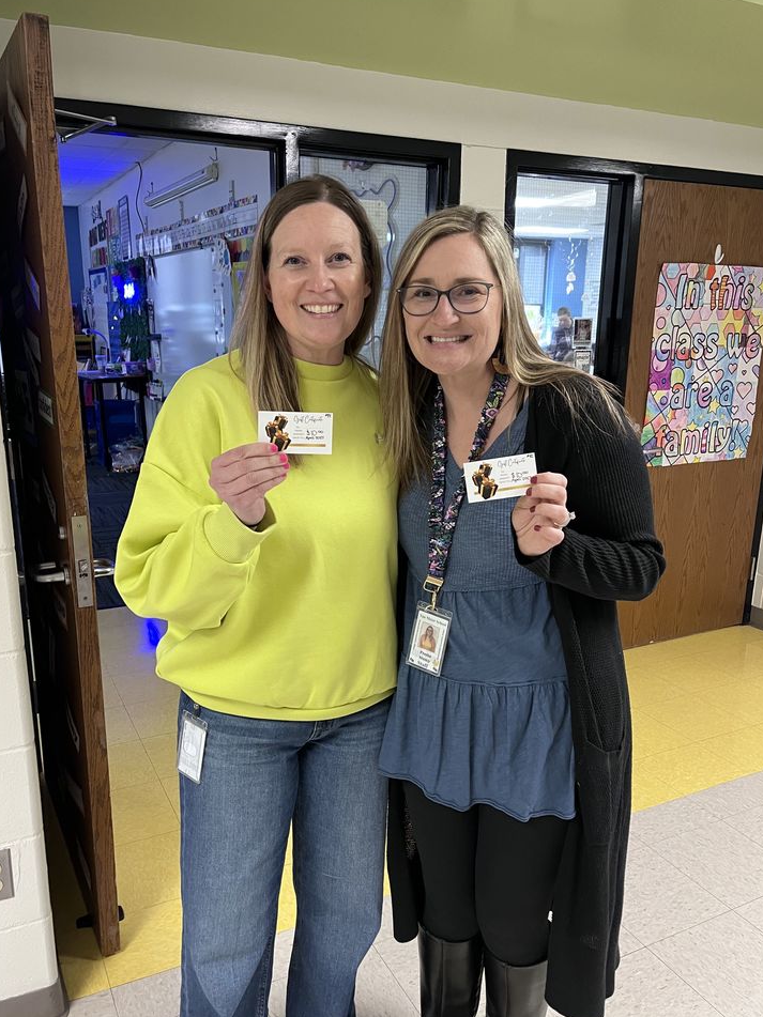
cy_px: 533
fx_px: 823
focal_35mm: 28
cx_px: 366
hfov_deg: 49.7
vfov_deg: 63.4
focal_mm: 5.1
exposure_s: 1/52
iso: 200
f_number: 1.6
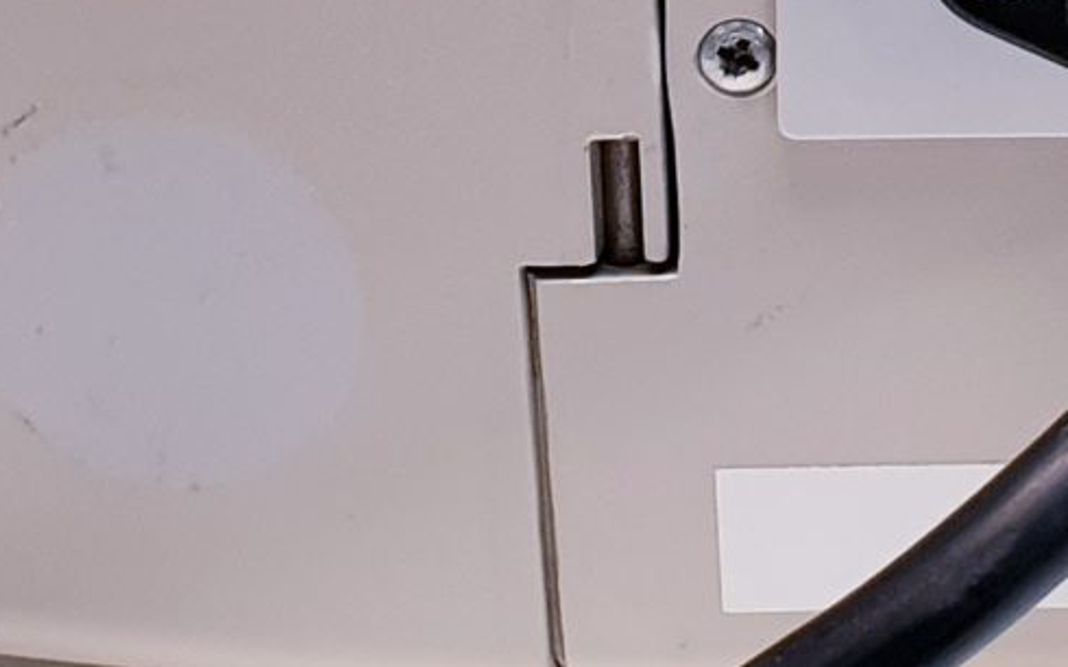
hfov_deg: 14.3
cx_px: 1120
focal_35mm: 144
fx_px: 4190
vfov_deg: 8.8
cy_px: -410
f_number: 2.4
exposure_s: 1/50
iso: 100
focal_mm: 4.3
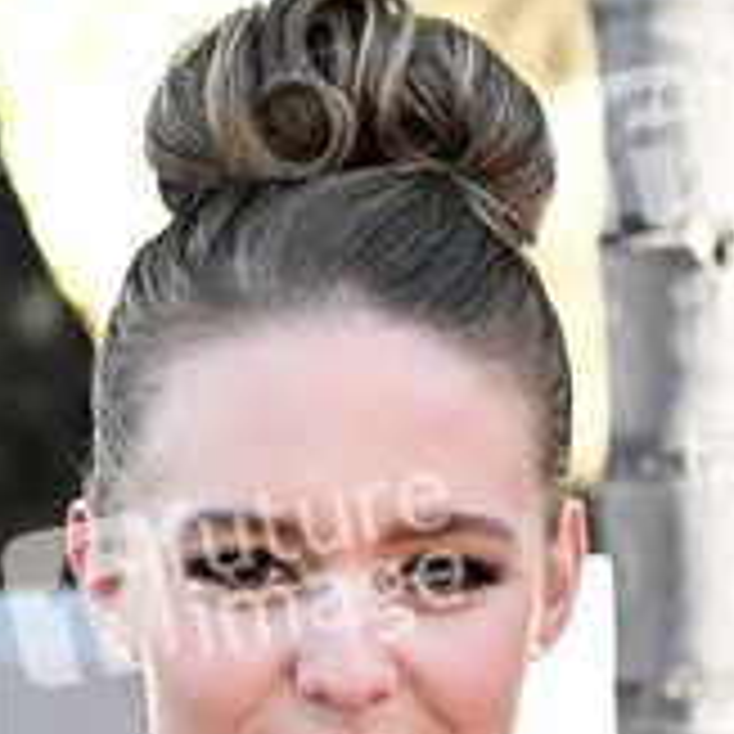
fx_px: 6429
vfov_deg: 6.5
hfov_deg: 6.5
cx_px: 365
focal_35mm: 268
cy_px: 806
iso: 640
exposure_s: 1/320
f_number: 5.6
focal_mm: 86
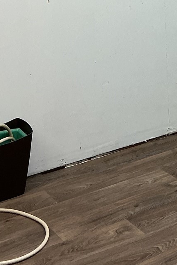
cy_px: -14
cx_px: 202
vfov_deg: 21.6
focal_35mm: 90
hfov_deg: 14.8
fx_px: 663
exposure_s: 1/60
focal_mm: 3
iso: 50
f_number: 1.8
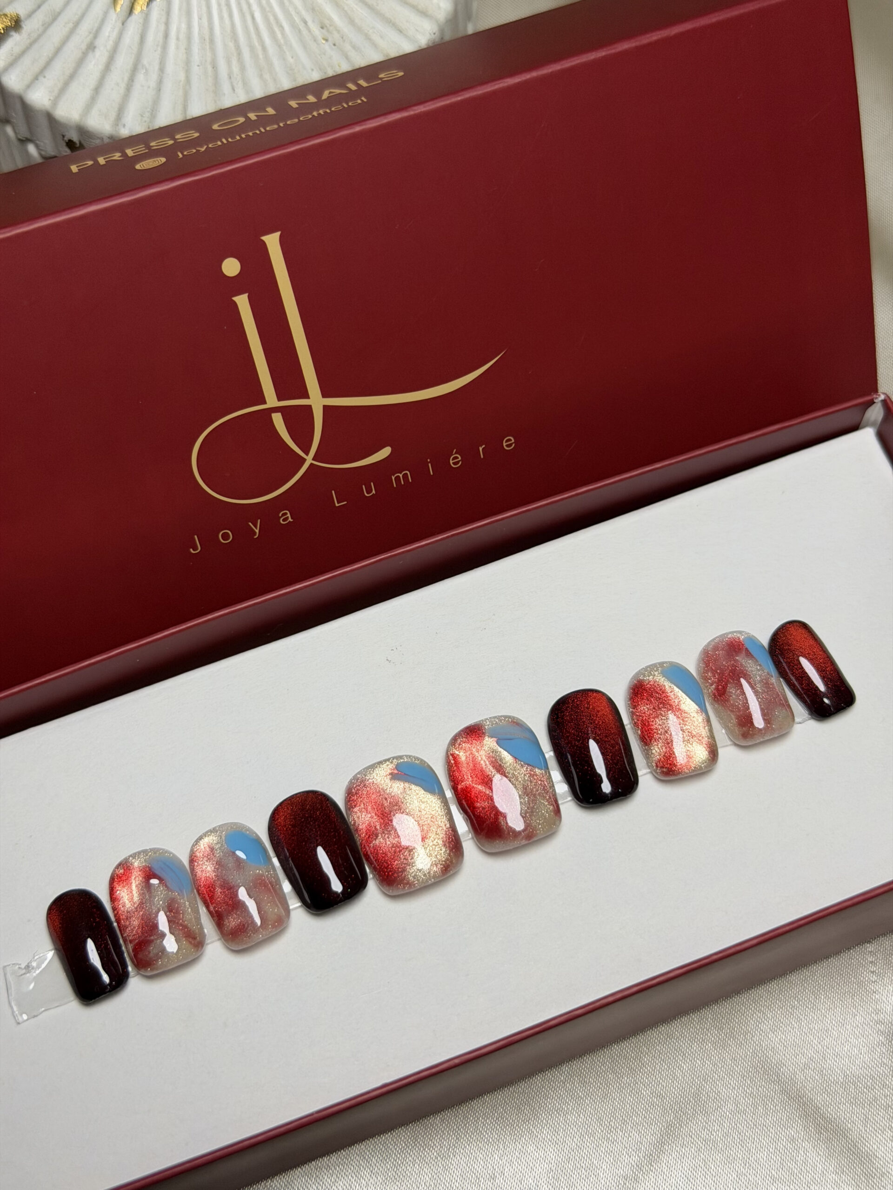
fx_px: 1651
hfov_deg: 30.3
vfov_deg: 39.7
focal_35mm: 48
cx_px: 446
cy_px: 595
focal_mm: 6.76
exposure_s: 1/100
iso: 80
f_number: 1.78
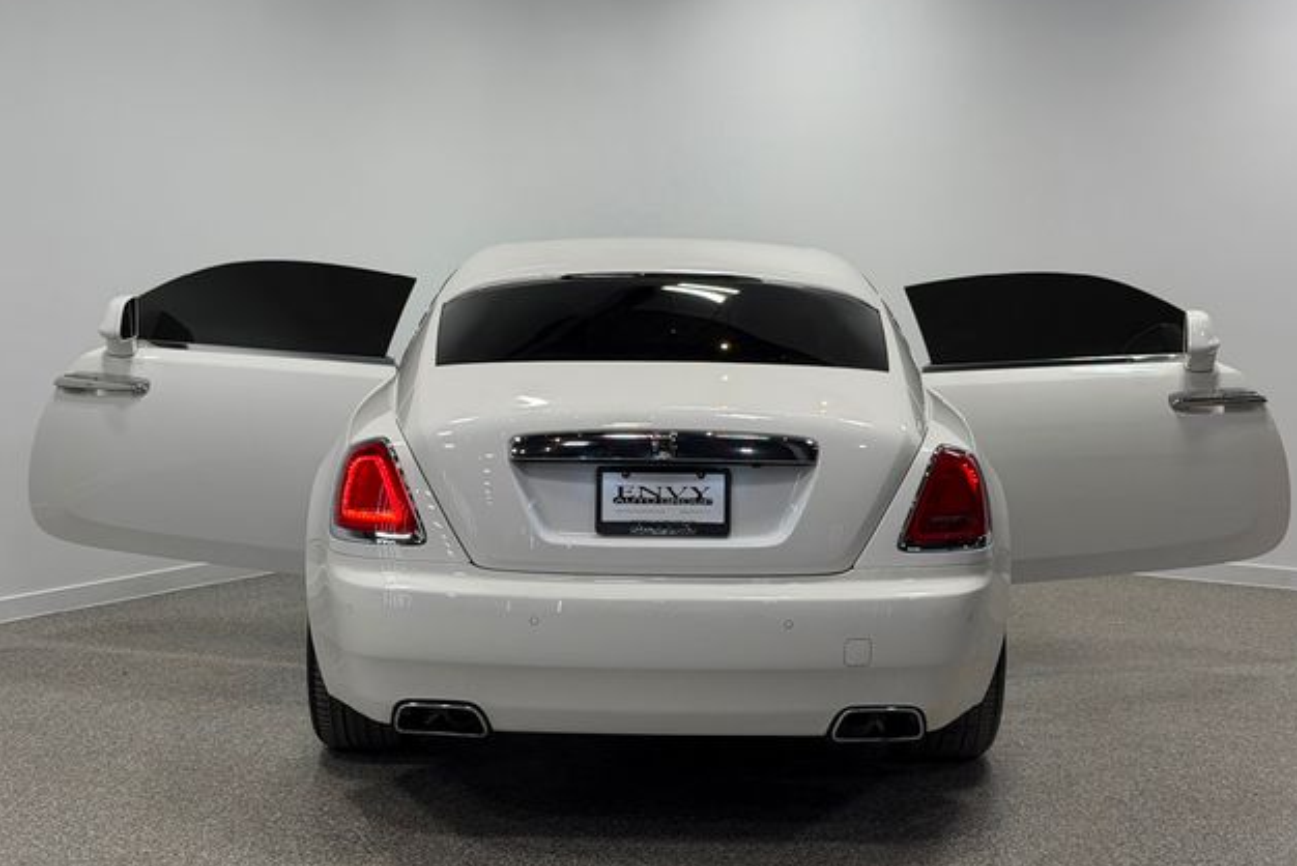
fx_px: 1838
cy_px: 435
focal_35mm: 51
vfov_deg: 26.5
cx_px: 661
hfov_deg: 38.9
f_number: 1.78
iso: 64
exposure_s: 1/503
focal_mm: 6.76
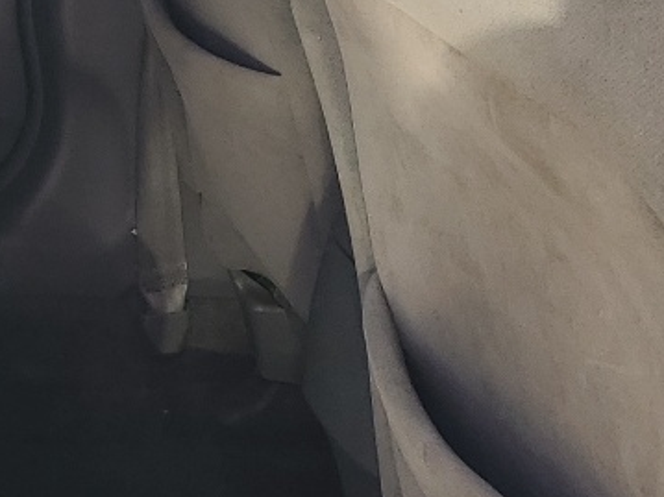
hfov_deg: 14.8
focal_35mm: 116
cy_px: 115
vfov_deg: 12.7
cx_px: -527
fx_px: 2224
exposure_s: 1/222
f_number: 1.5
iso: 50
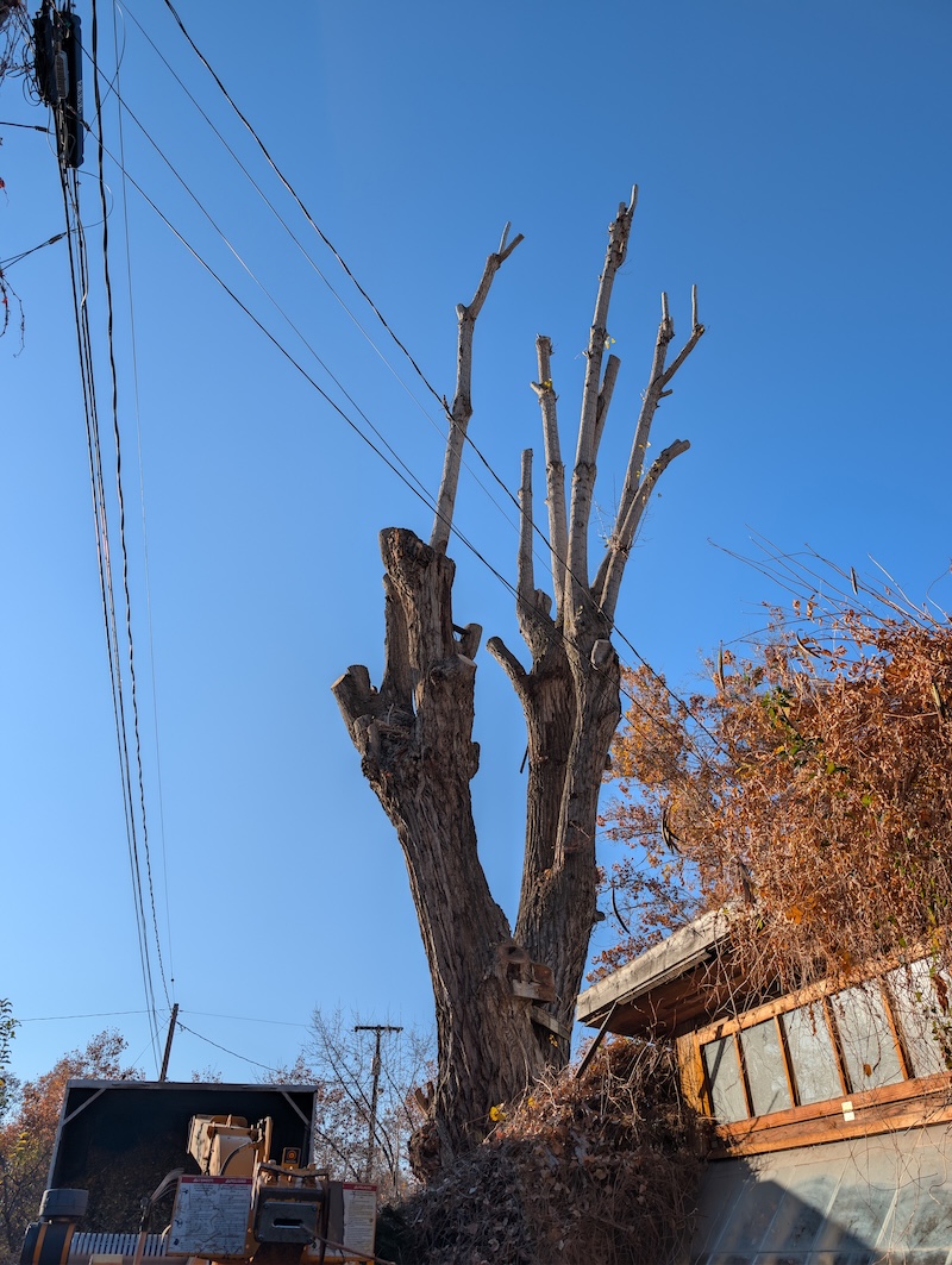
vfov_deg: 71.5
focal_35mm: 24
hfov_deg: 56.9
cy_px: 632
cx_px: 476
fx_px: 878
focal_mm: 6.9
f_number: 1.68
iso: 20
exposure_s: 1/1012
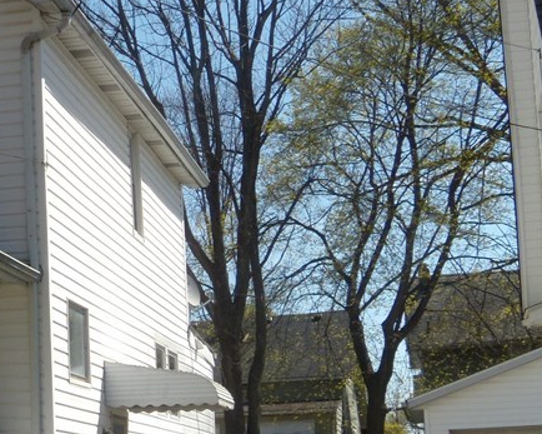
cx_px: -96
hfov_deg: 21.5
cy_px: 265
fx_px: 1331
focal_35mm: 83
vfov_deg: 18.5
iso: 80
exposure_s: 1/160
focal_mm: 6.4
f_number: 8.5
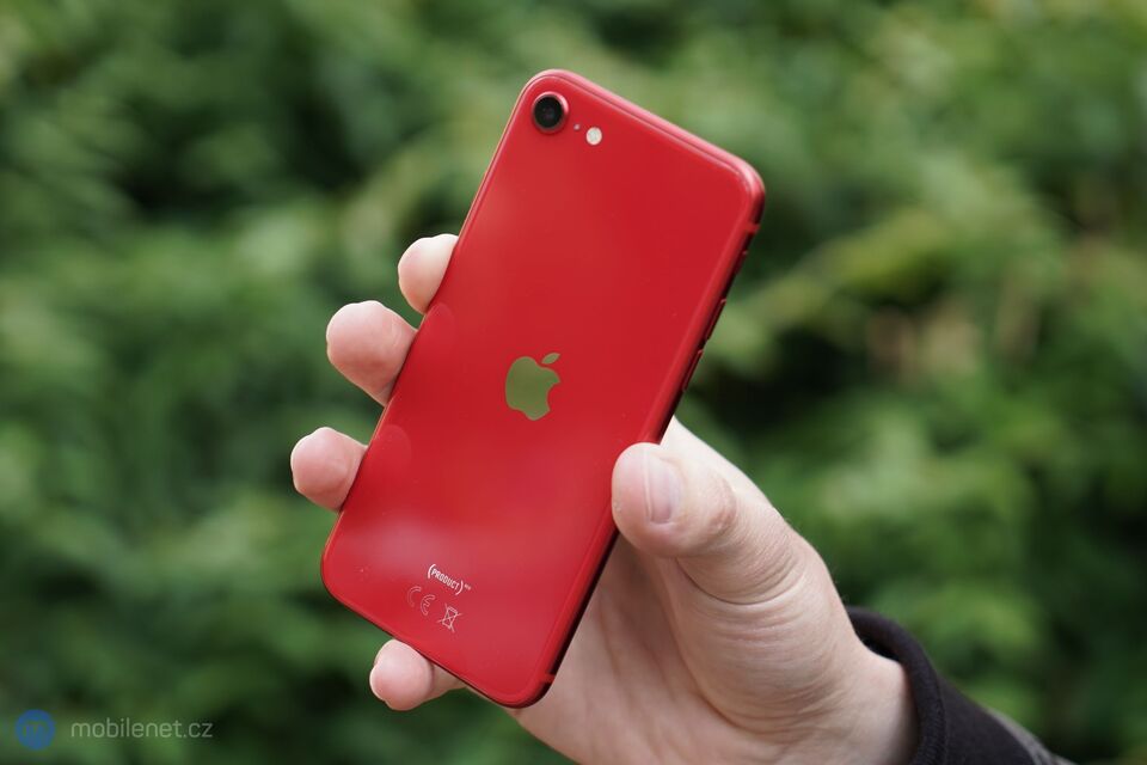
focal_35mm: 70
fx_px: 2230
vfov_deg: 19.5
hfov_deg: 28.8
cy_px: 382
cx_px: 574
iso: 160
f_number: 4
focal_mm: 70
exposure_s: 1/250
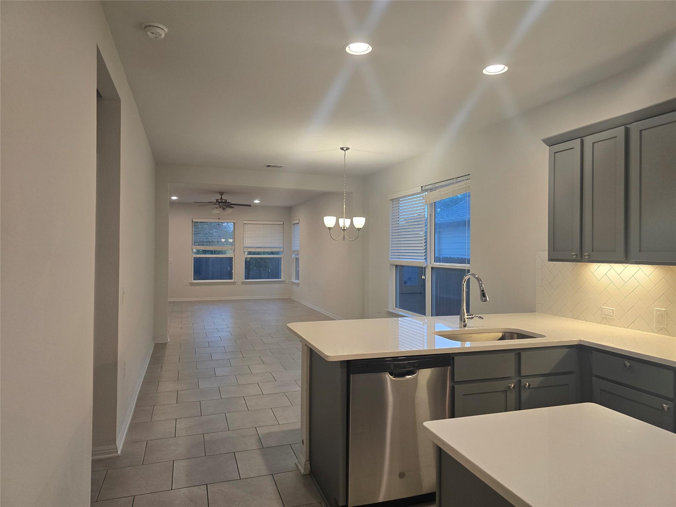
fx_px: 449
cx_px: 338
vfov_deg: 58.9
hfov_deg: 73.9
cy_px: 254
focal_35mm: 23
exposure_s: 1/120
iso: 160
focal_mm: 6.3
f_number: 1.7
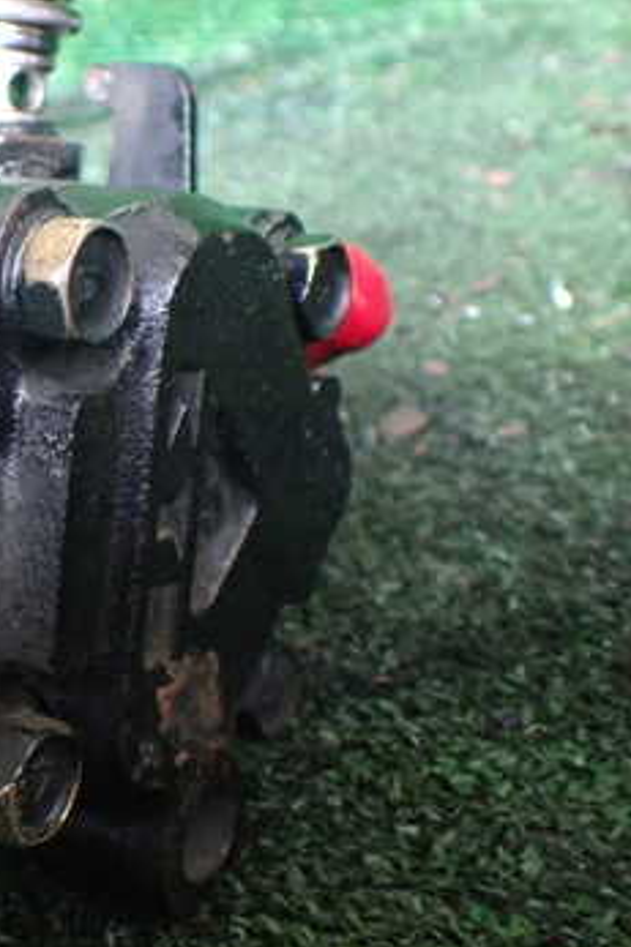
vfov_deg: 36.8
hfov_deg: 22.6
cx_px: -164
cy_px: 415
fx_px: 1421
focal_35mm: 54
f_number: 2.3
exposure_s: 1/30
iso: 800
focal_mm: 5.4
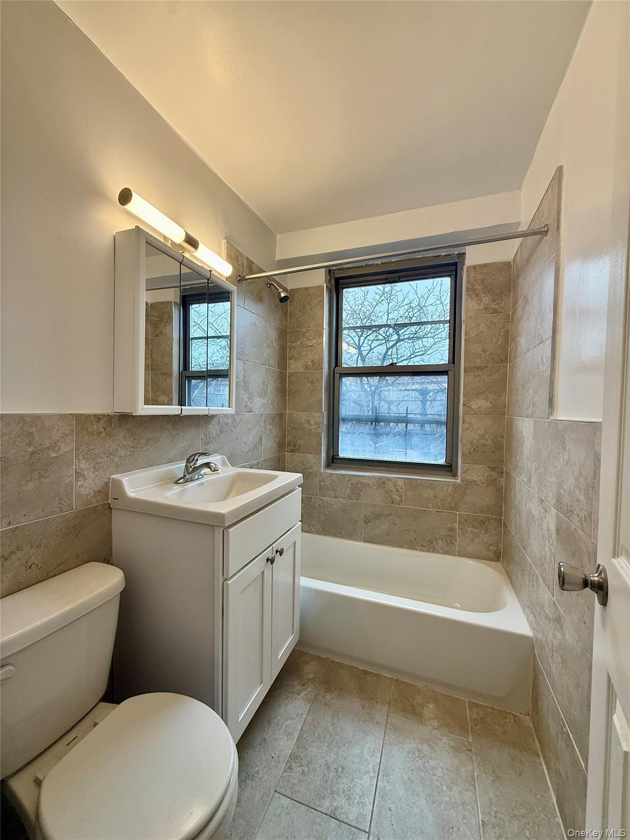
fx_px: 340
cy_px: 420
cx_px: 315
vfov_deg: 102.1
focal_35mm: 14
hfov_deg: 85.7
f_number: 2.2
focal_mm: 2.22
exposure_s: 1/120
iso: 100
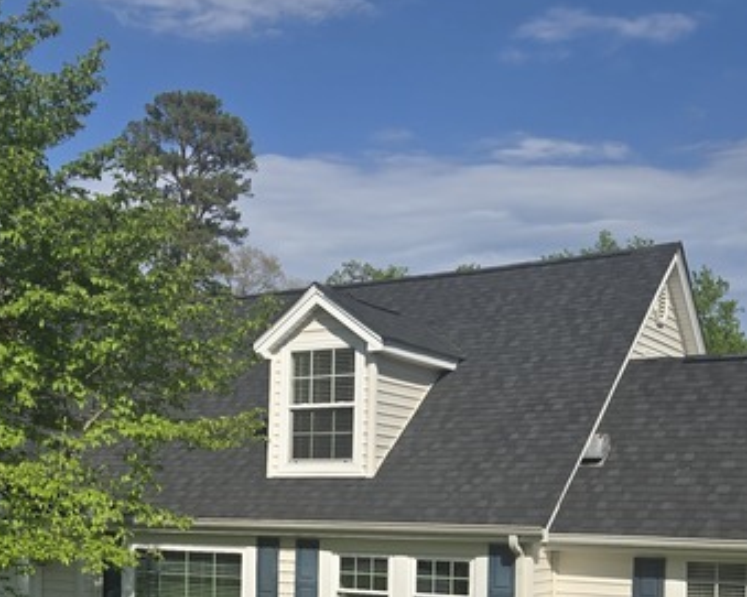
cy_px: 566
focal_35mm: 53
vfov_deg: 27.3
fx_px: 1171
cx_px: 216
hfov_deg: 34.8
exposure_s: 1/2953
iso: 25
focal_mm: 5.4
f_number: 1.8
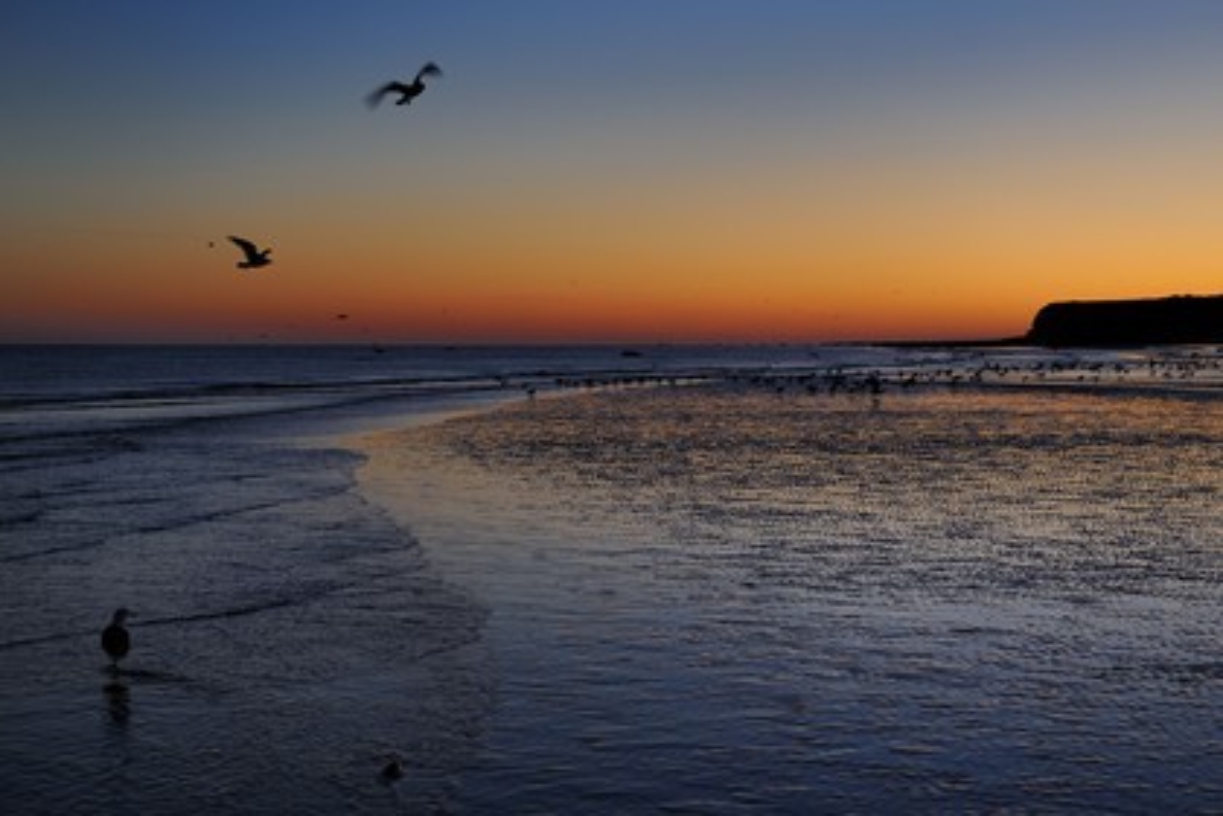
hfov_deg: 33.4
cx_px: 612
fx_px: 2038
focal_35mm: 60
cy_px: 408
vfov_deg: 22.6
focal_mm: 60
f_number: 3.5
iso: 800
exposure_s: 1/50
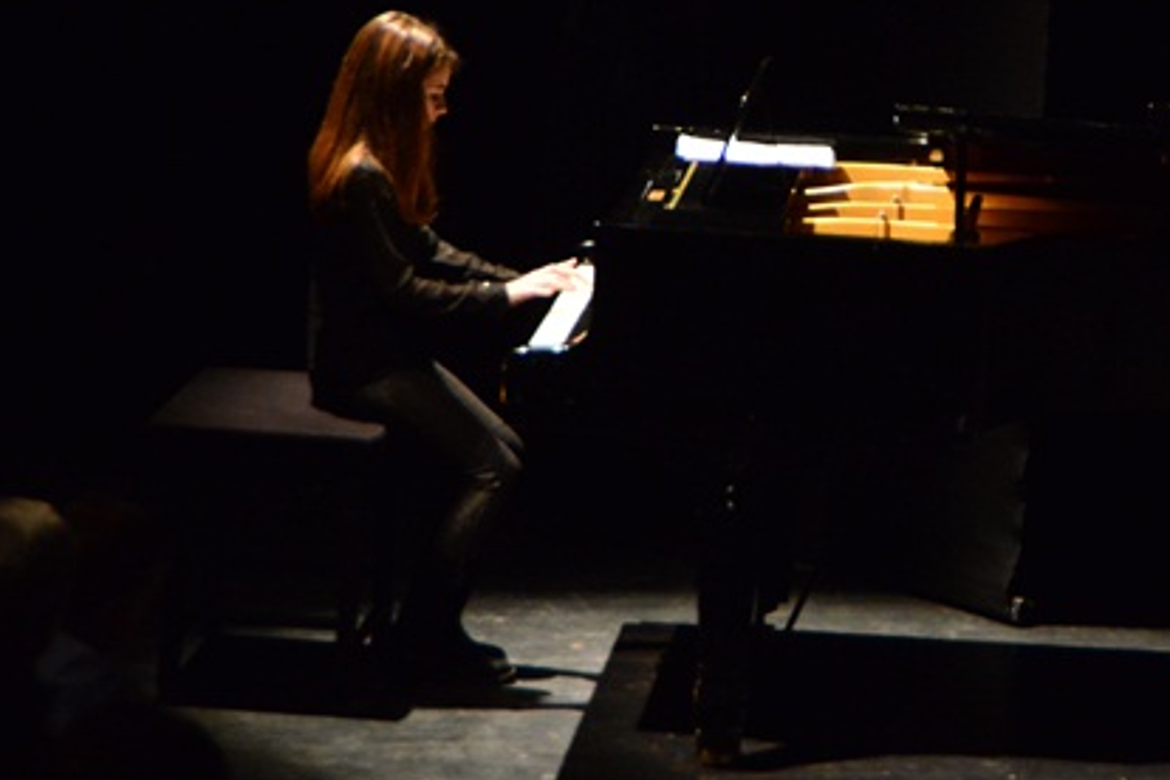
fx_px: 8482
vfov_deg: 5.3
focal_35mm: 261
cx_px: 851
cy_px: 225
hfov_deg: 7.9
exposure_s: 1/50
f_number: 5.6
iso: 4000
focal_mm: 120
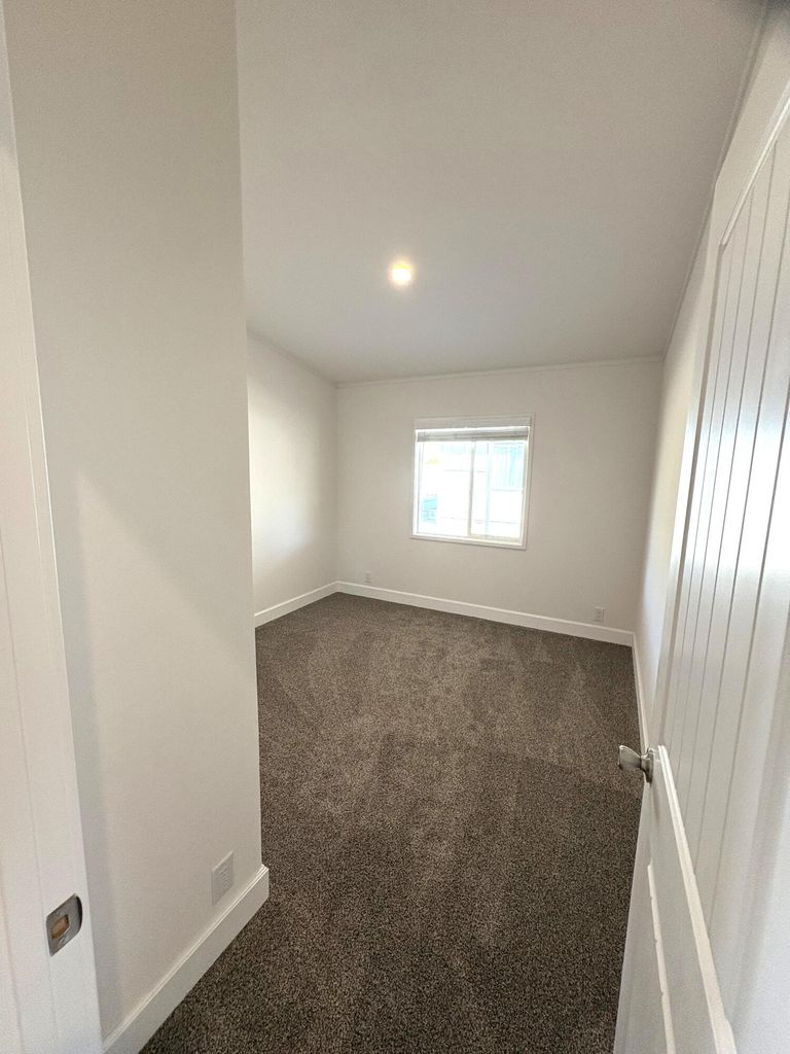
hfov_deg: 85.7
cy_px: 527
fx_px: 426
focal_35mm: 14
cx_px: 395
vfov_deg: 102.1
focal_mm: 2.22
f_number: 2.2
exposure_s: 1/120
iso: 320
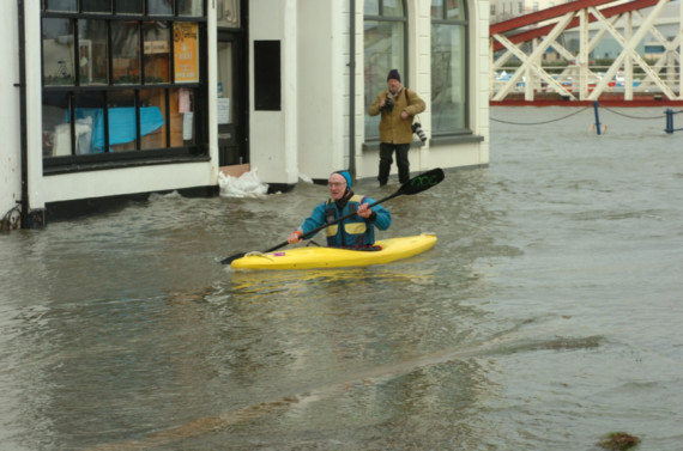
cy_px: 226
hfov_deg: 19.5
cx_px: 342
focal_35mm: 105
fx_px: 1987
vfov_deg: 13.0
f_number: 7.1
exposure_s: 1/250
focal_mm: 70
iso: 400
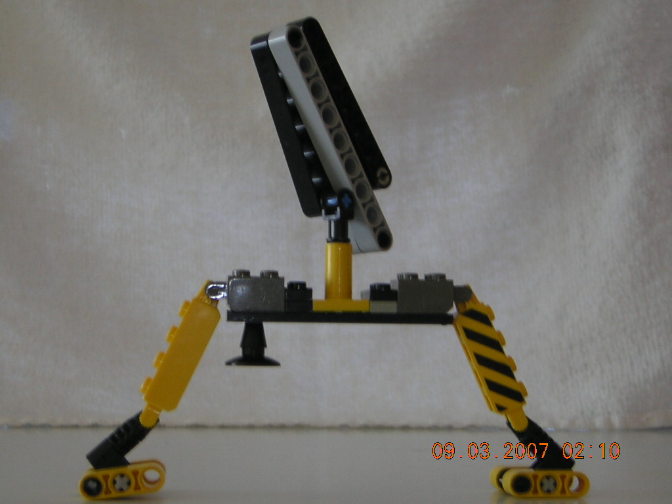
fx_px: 1437
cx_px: 336
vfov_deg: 19.9
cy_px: 252
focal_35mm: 74
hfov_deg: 26.3
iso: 50
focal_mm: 9.6
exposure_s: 1/30
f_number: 3.8
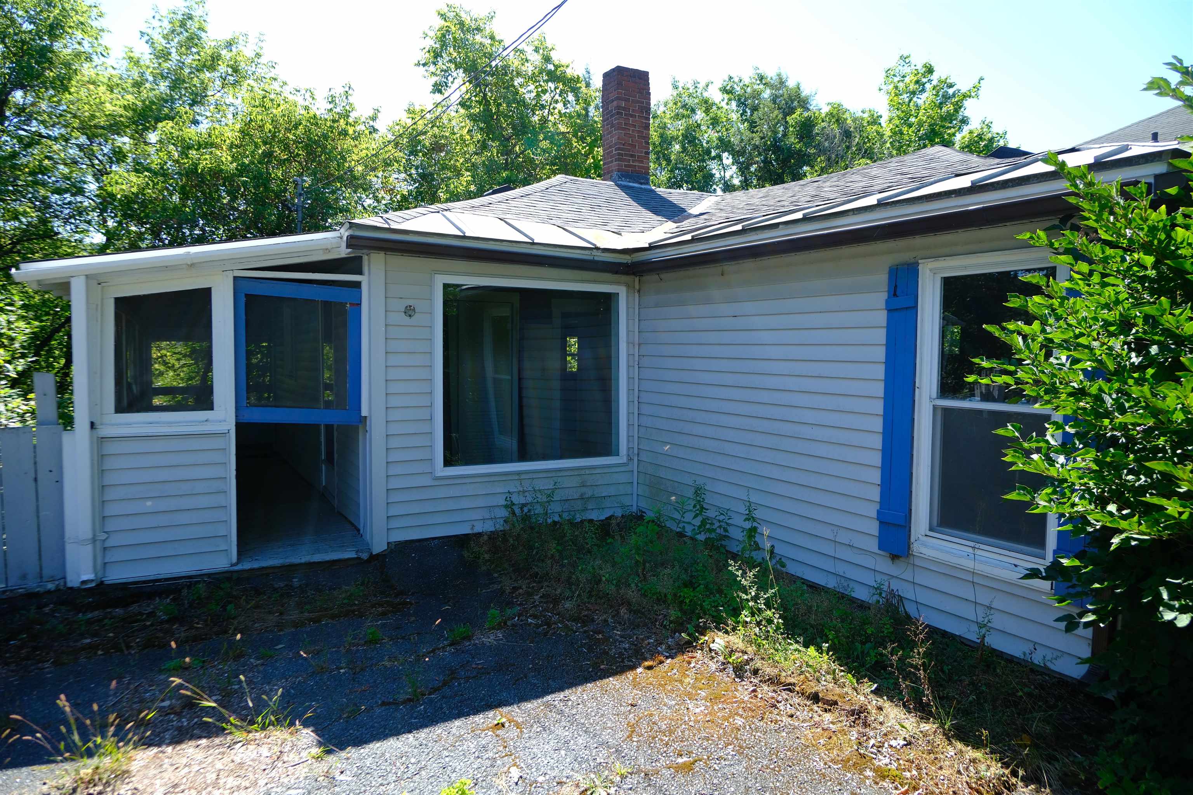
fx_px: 762
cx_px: 596
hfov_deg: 76.1
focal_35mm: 23
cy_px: 398
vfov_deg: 55.1
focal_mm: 15
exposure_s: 1/320
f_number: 4
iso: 160
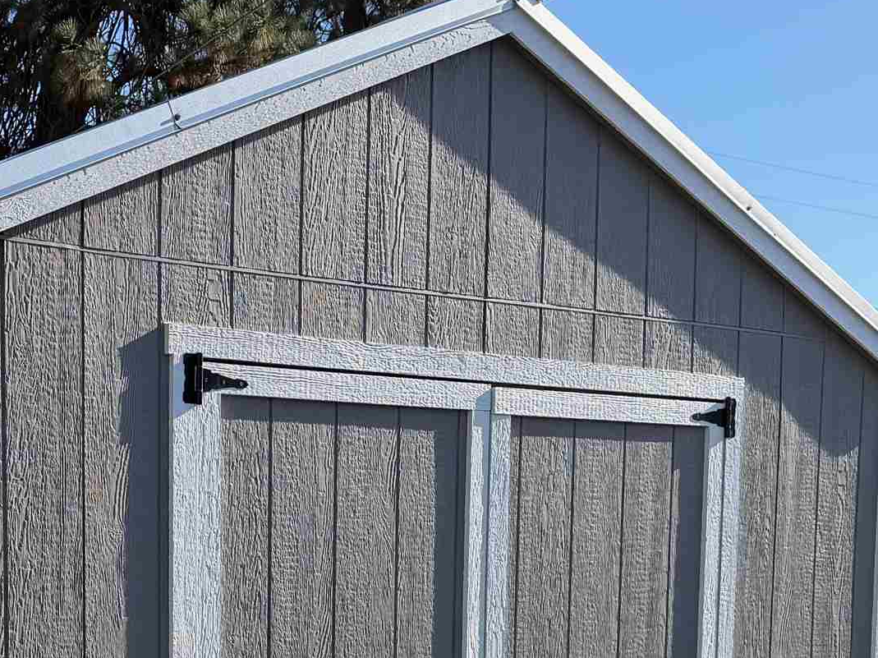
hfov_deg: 27.2
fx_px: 1750
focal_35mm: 69
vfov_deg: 20.0
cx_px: 90
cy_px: 791
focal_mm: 6.76
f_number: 1.78
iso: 100
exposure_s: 1/2169
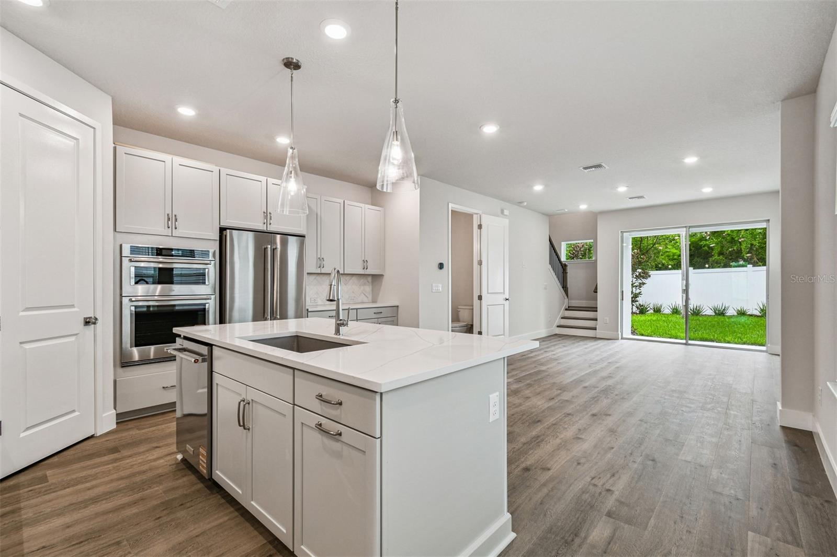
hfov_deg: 100.4
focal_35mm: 15
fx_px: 349
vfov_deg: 77.3
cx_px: 418
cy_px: 278
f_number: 7.1
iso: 100
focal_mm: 10
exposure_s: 1/8
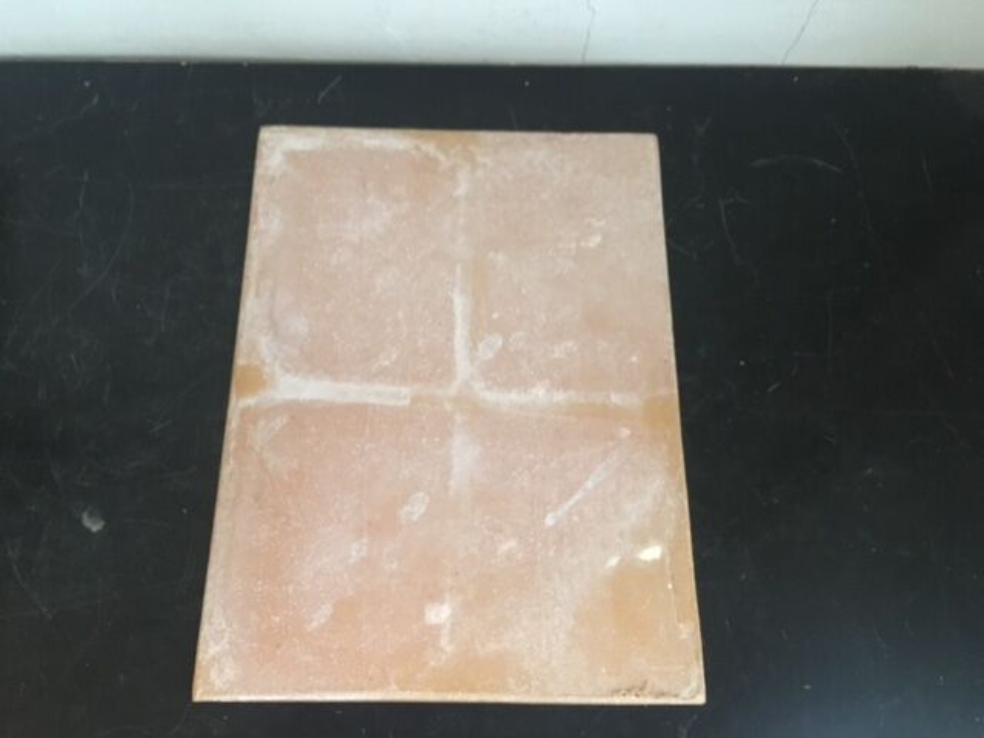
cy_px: 369
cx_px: 492
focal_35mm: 29
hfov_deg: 61.7
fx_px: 824
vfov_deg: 48.2
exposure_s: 1/17
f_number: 2.2
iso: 500
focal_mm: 4.15
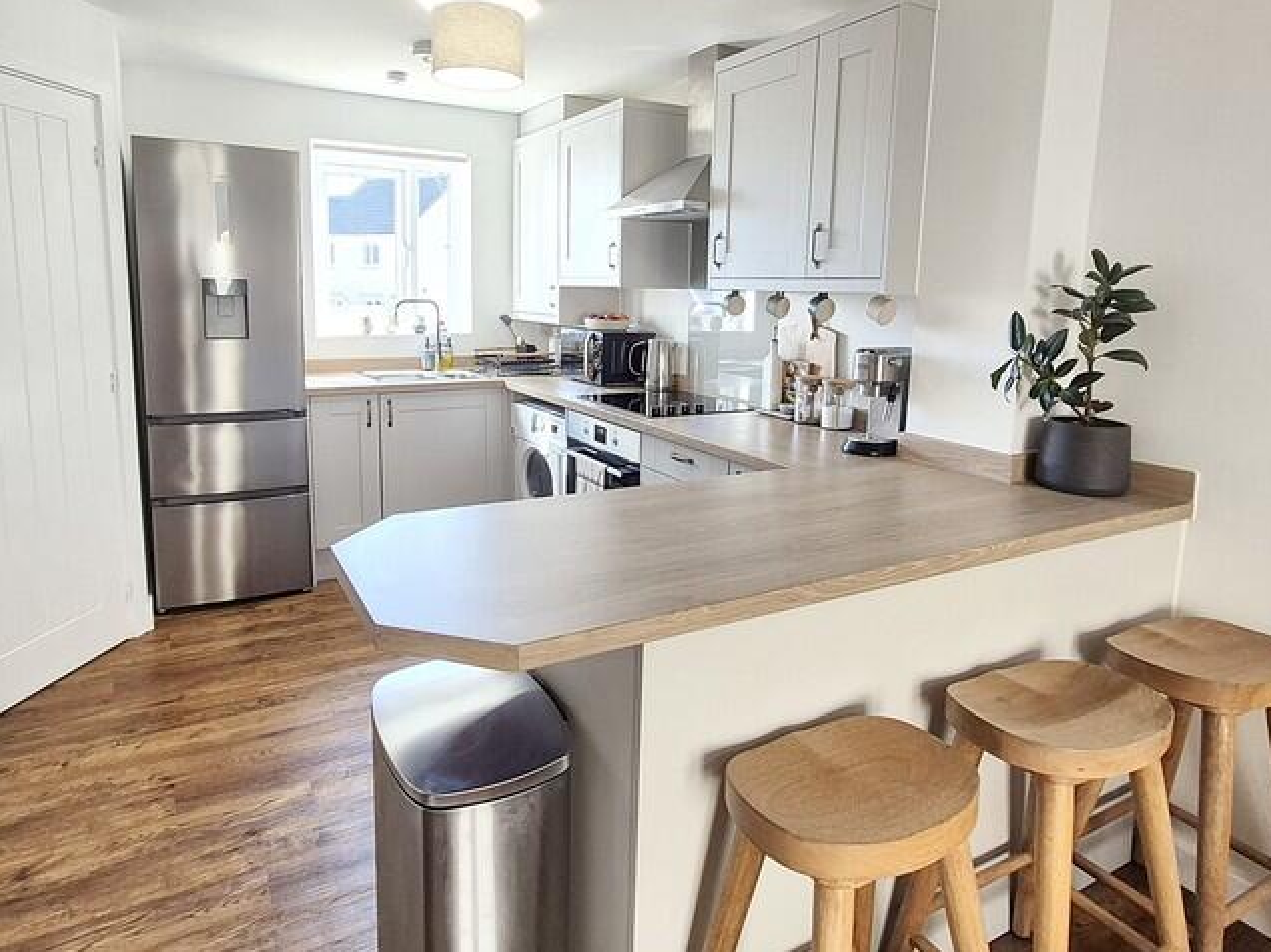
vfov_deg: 63.1
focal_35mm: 21
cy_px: 411
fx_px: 771
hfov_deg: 79.0
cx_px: 607
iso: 64
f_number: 2.2
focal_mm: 1.7
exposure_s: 1/50
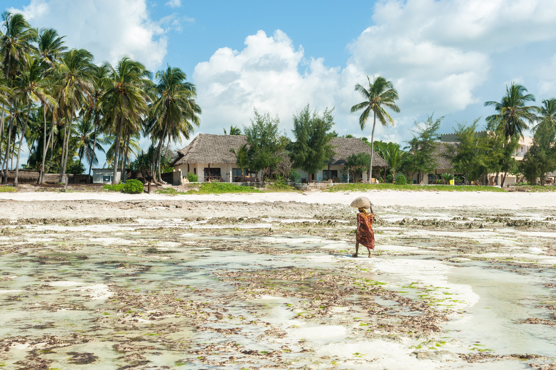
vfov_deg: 27.0
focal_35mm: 50
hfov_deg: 39.6
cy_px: 185
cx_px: 278
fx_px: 772
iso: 200
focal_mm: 50
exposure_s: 1/125
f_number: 13
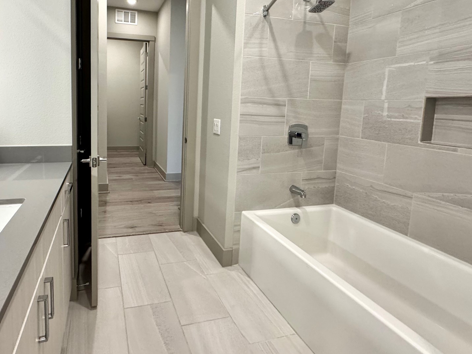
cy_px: 132
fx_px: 273
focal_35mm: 20
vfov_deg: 65.0
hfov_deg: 79.8
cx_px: 169
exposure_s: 1/60
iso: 320
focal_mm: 2.22
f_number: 2.2
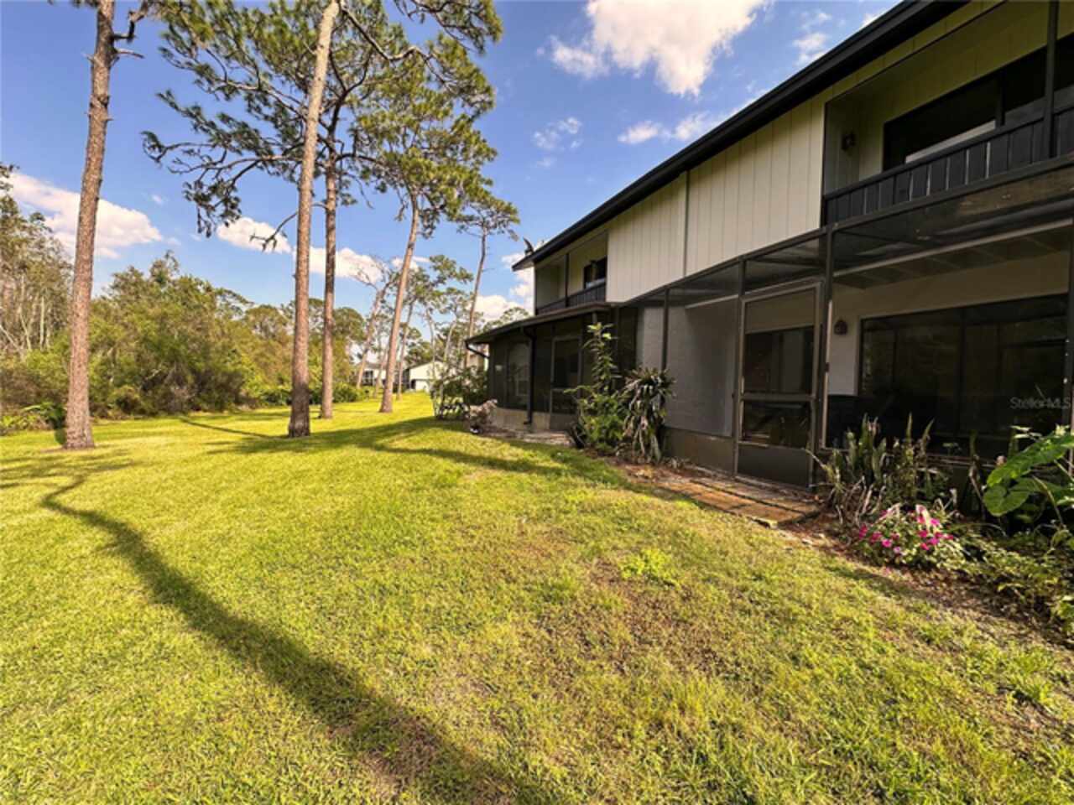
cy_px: 402
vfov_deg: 85.7
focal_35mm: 14
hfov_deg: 102.1
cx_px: 537
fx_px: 434
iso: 40
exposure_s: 1/947
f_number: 2.2
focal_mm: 2.2
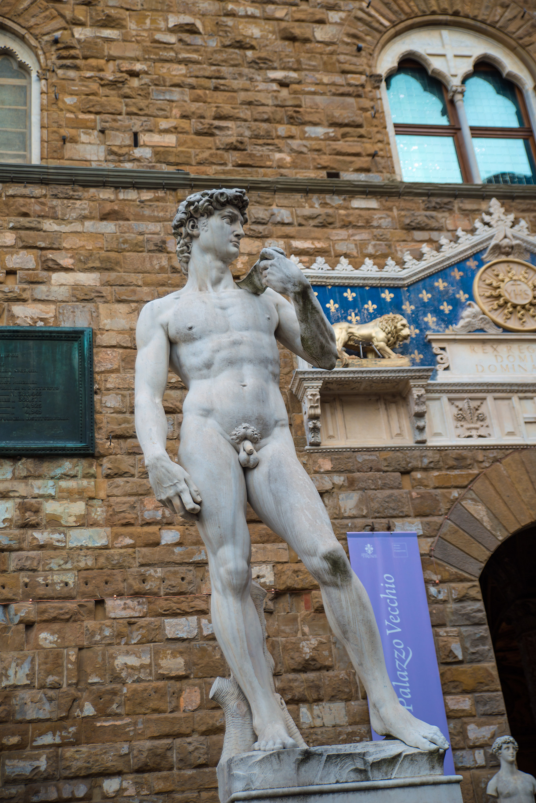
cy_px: 402
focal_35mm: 46
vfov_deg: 42.7
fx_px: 1027
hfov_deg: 29.3
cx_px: 268
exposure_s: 1/400
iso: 100
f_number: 2.8
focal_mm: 46
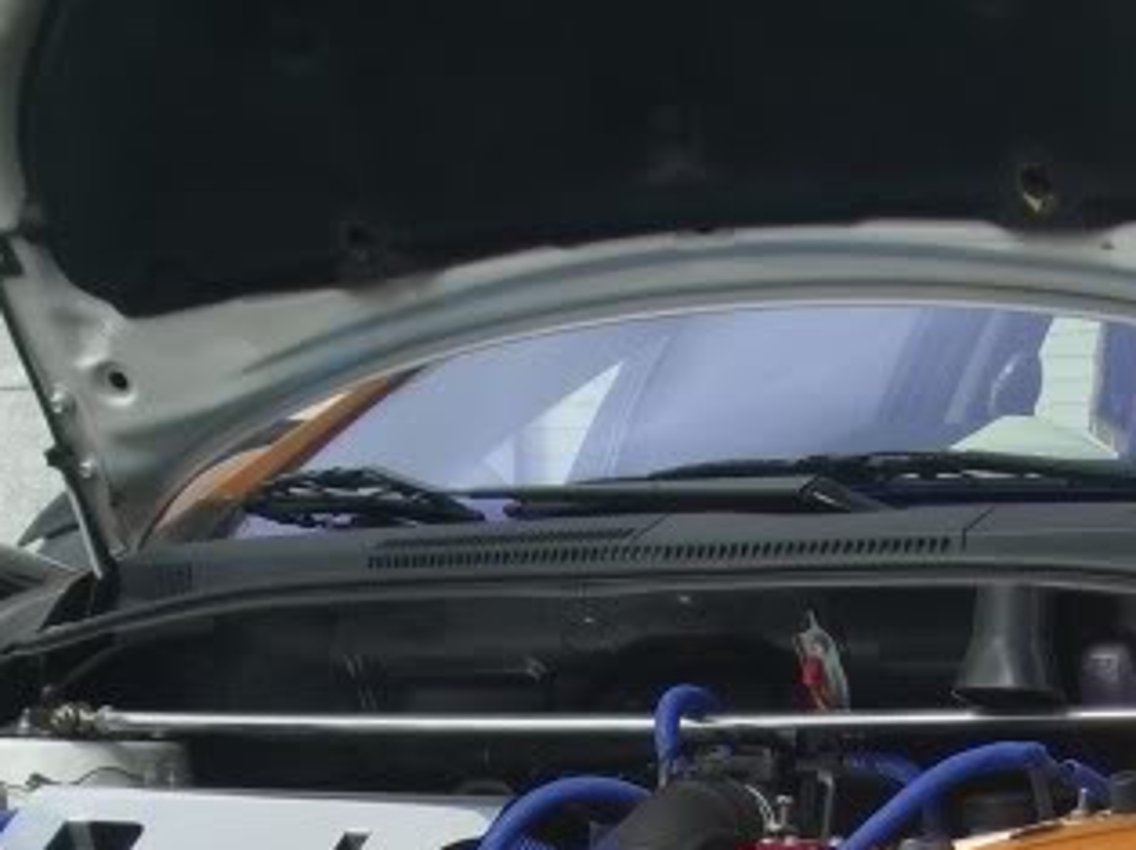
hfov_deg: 15.7
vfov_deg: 11.6
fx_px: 4066
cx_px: 1082
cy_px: 1147
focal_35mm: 124
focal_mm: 7.9
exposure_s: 1/400
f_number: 5.6
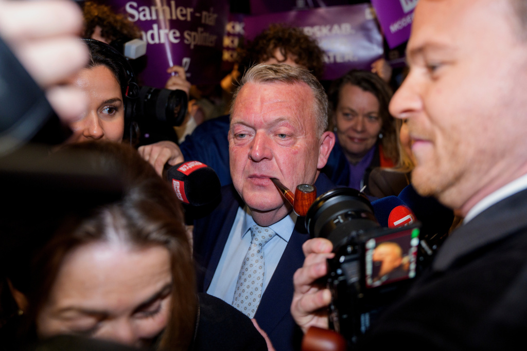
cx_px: 264
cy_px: 176
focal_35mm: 33
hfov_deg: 57.2
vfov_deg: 40.0
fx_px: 483
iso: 1600
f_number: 2.8
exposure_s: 1/80
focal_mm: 33
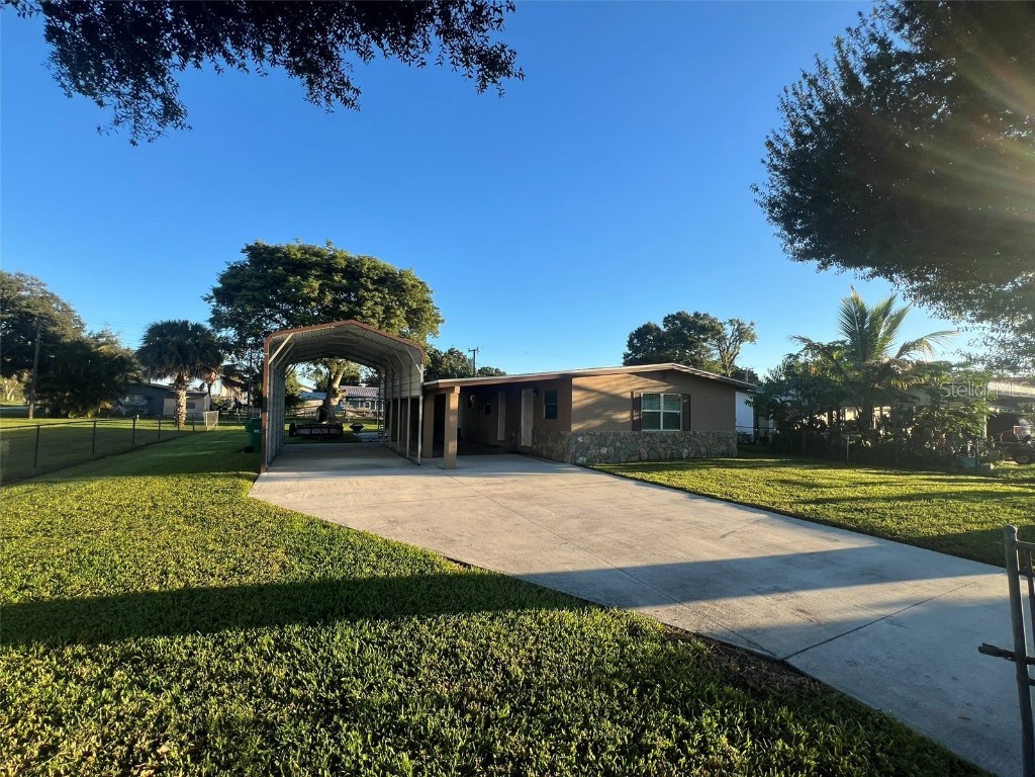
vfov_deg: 89.9
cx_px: 518
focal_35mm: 13
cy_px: 388
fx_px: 389
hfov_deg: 106.2
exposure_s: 1/595
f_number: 1.8
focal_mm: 1.57
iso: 32
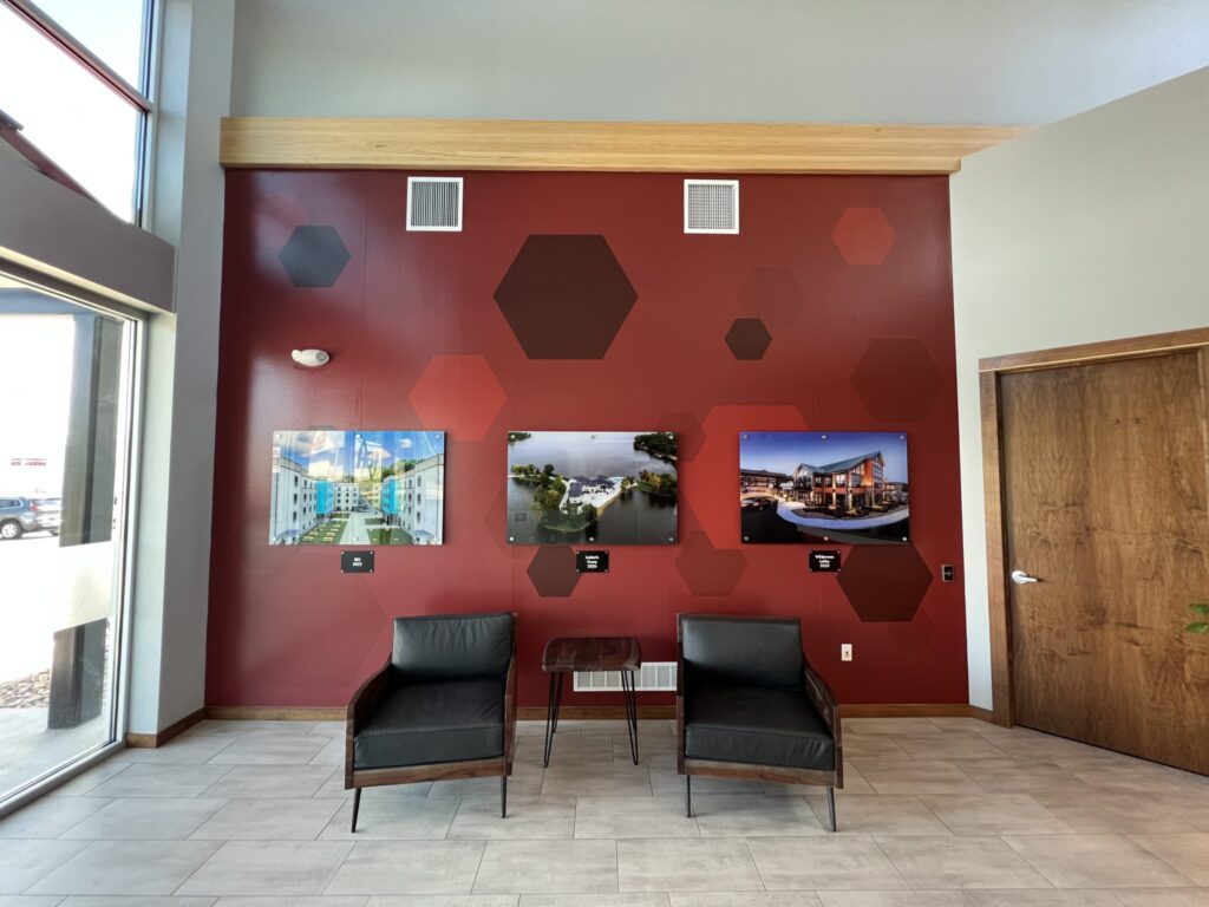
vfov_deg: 89.9
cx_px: 604
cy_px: 454
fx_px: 454
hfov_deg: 106.2
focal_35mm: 13
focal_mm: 1.57
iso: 200
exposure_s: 1/99
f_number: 1.8
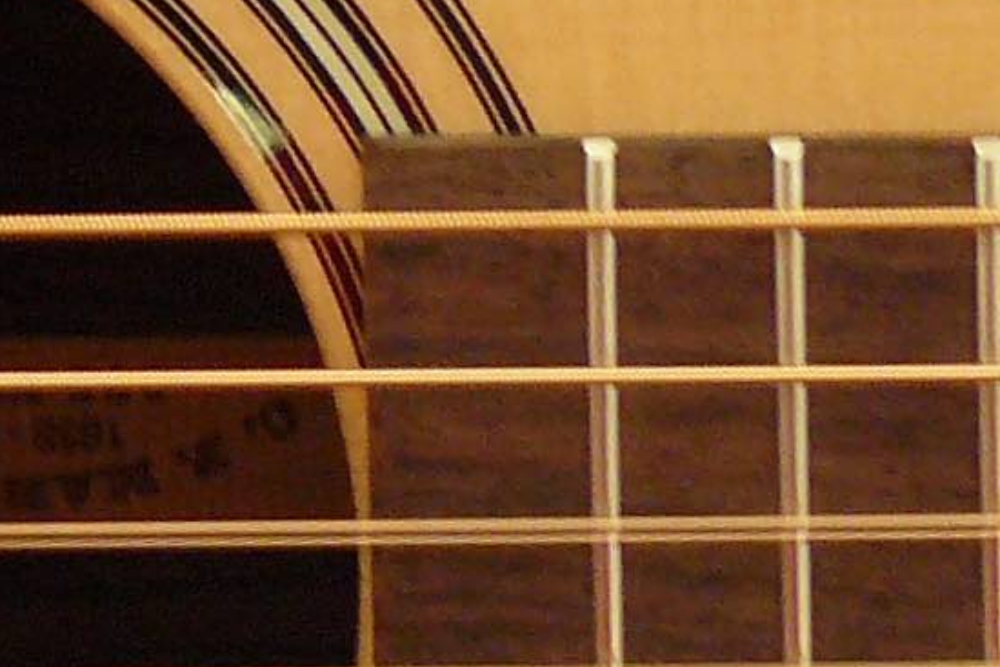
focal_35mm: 238
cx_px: -120
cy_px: 420
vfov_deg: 5.8
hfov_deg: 8.6
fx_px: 6612
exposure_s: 1/10
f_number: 2.8
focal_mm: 6.8
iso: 200
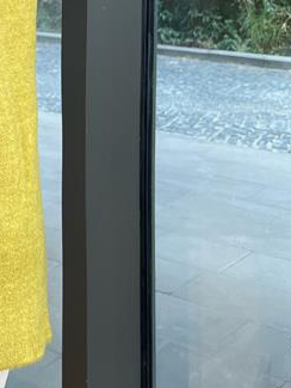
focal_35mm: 79
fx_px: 885
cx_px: -124
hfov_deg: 17.1
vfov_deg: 23.2
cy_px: -42
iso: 40
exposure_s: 1/190
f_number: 1.5
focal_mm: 5.7
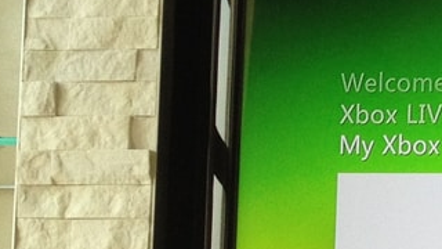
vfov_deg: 7.6
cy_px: 297
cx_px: 756
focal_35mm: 159
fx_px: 1863
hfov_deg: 12.5
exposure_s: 1/120
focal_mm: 4.28
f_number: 2.4
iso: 100
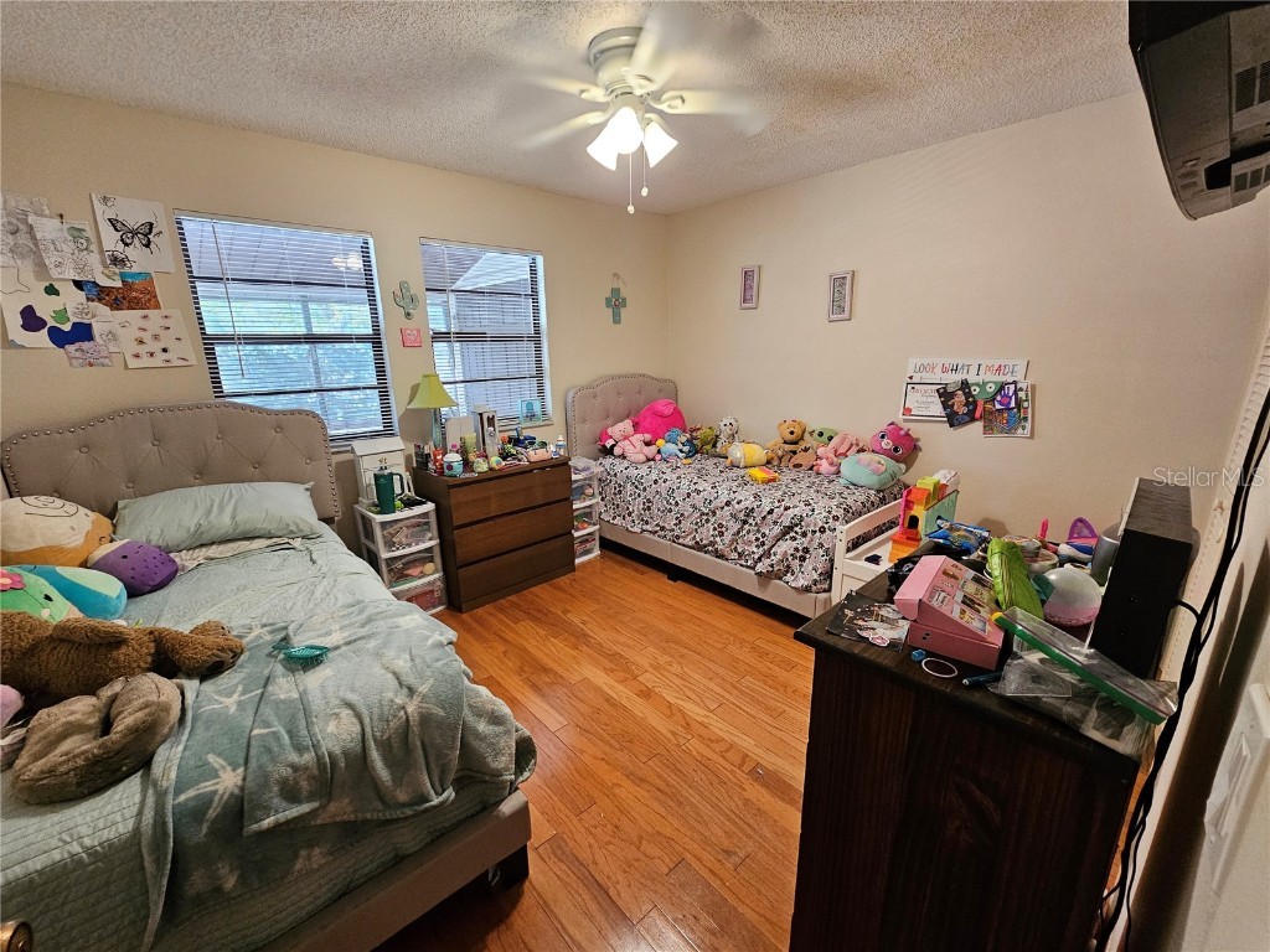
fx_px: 477
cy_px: 476
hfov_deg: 106.2
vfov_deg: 89.9
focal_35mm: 13
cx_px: 635
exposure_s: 1/40
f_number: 2.2
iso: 320
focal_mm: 2.2
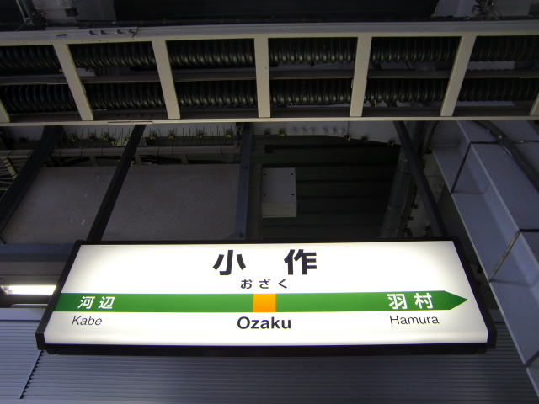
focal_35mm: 28
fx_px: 436
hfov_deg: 63.4
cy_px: 202
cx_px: 270
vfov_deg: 49.7
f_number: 2.6
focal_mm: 4.9
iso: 80
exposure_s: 1/60
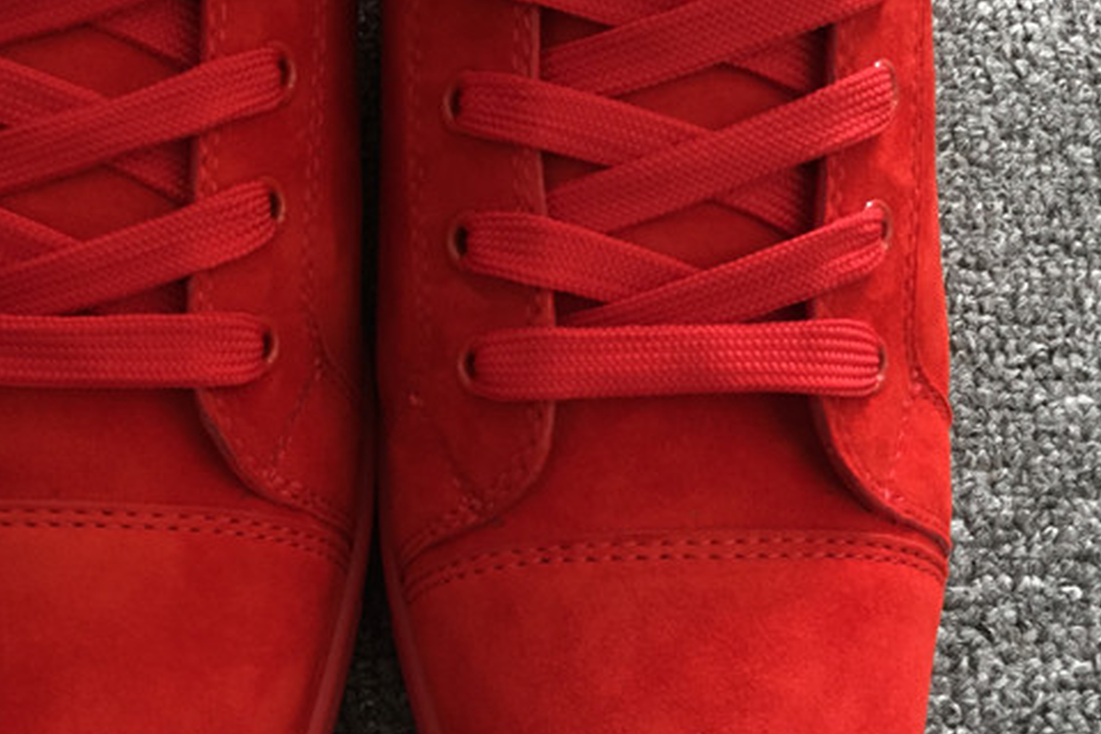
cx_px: 360
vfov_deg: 30.2
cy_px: 506
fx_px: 1346
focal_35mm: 44
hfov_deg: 43.8
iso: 200
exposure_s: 1/33
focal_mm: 4.15
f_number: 2.2
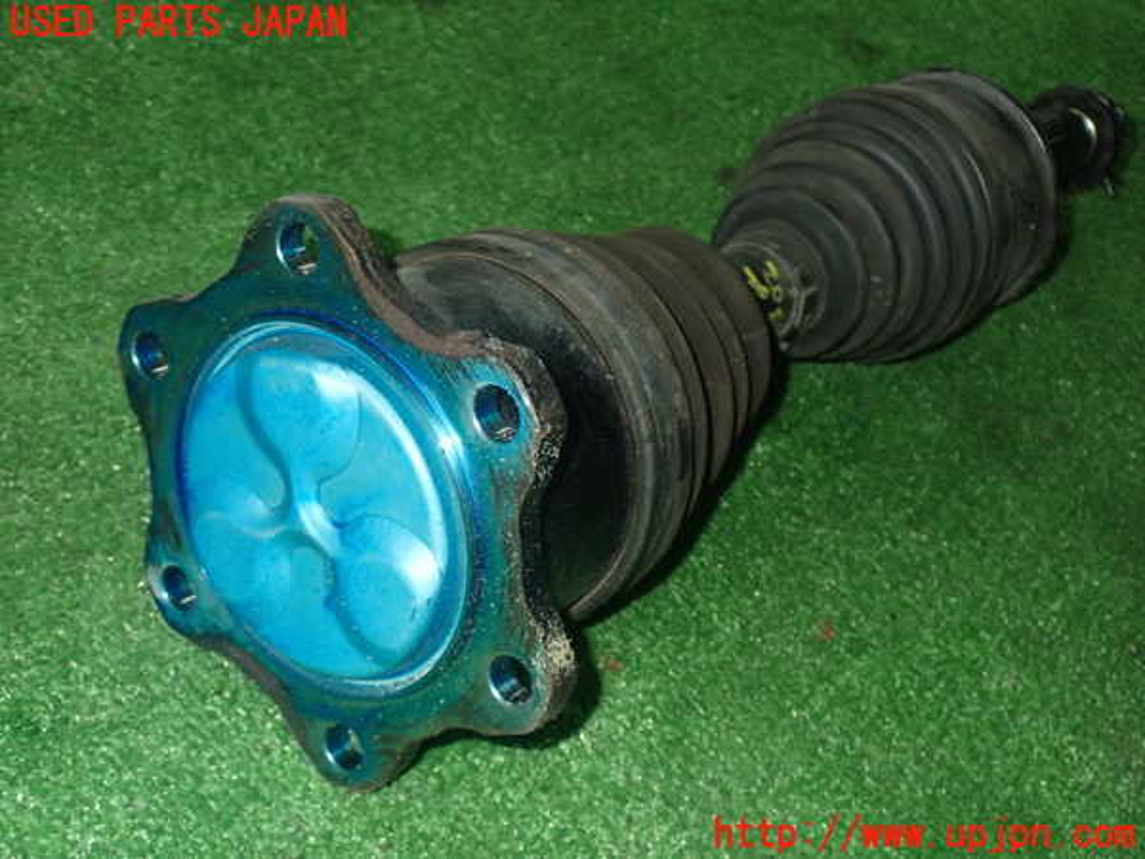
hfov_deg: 38.2
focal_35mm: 50
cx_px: 572
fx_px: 1654
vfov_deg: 29.1
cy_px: 430
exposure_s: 1/50
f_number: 9
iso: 800
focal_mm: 9.01
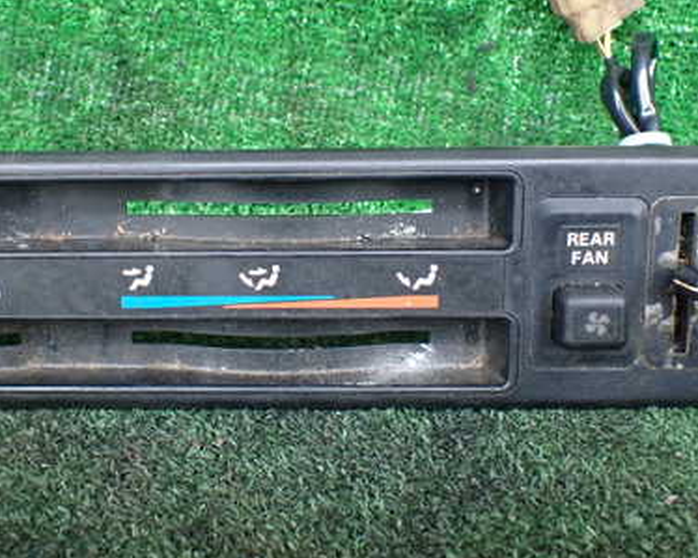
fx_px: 971
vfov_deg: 32.0
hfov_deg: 39.4
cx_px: 289
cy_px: 237
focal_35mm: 47
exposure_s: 1/40
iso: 800
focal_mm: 5.4
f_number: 2.3
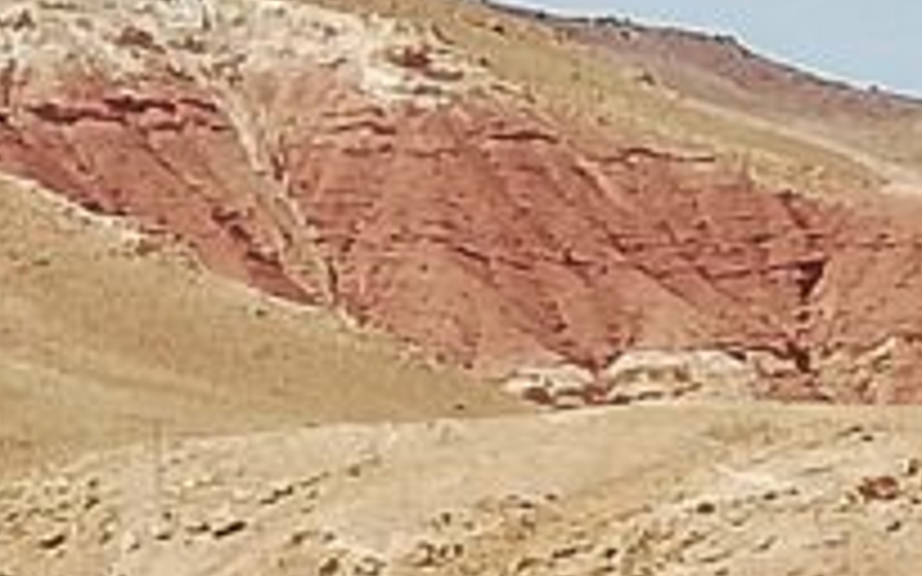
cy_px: 1197
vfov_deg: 4.1
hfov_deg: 6.3
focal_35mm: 318
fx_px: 7988
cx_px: 2262
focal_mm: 3.81
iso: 50
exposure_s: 1/972
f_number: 2.2
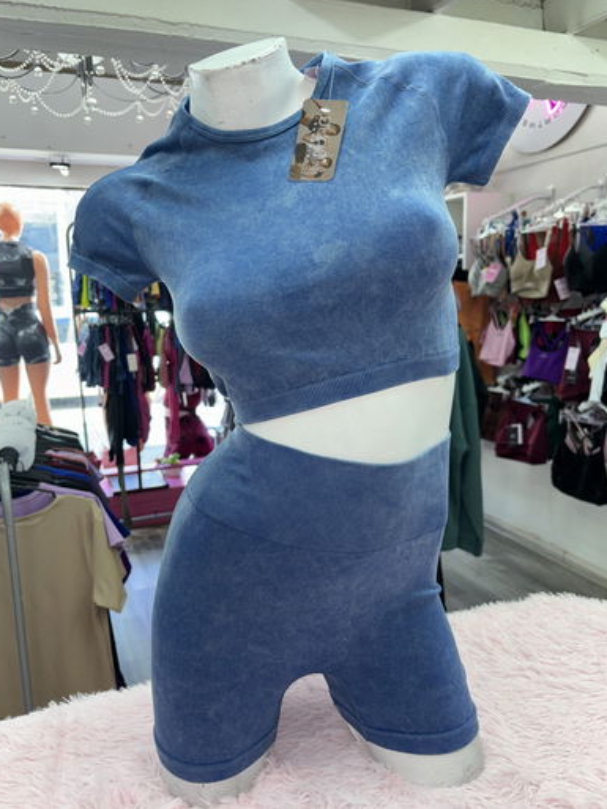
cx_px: 298
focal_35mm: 27
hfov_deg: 51.4
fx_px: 631
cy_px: 392
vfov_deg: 65.3
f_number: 1.6
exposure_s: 1/33
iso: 40
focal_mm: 5.96
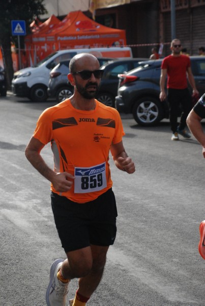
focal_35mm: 105
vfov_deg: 19.4
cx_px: 102
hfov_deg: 13.1
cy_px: 153
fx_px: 892
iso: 1000
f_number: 5.6
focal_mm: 70
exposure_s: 1/1250
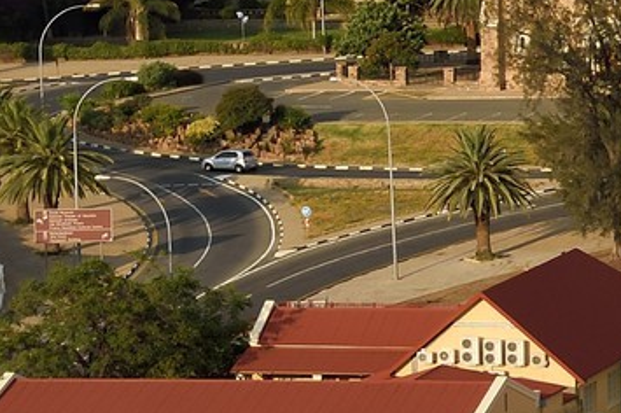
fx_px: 3498
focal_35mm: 203
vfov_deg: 6.7
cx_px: 1370
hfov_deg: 9.3
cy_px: 37
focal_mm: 45
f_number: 9
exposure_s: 1/320
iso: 200
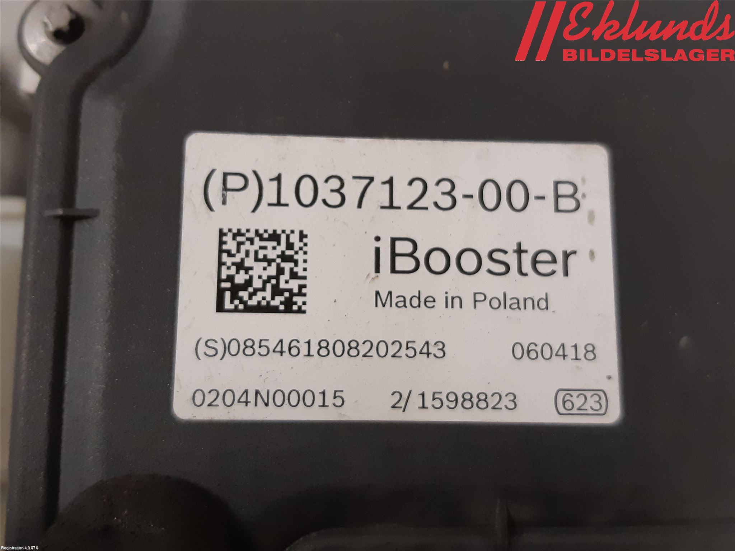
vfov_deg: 53.1
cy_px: 276
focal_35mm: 26
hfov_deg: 67.3
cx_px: 368
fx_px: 552
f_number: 1.7
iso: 200
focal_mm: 3.93
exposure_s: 1/60
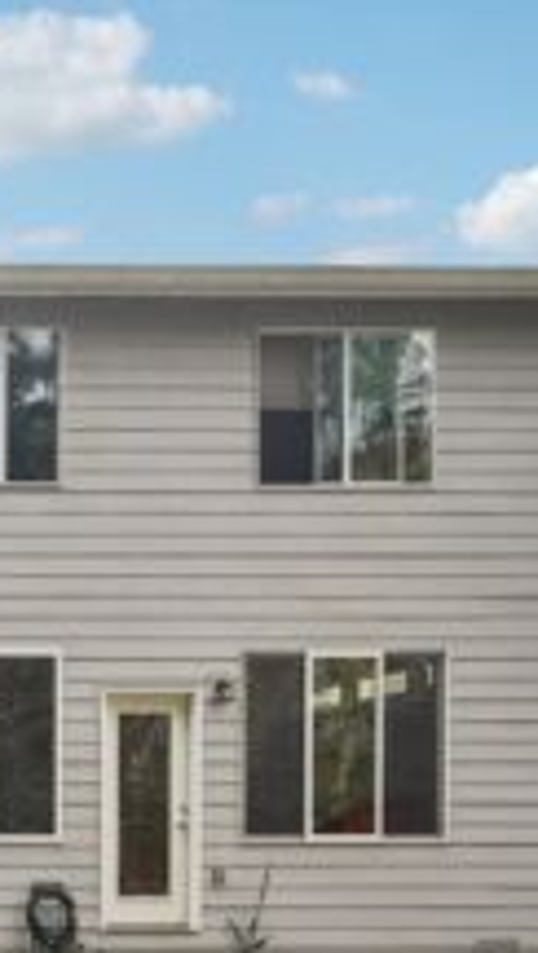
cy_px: 576
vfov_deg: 62.0
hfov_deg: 30.1
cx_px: -163
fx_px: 784
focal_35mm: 31
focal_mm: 16
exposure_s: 1/1250
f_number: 8
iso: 1600
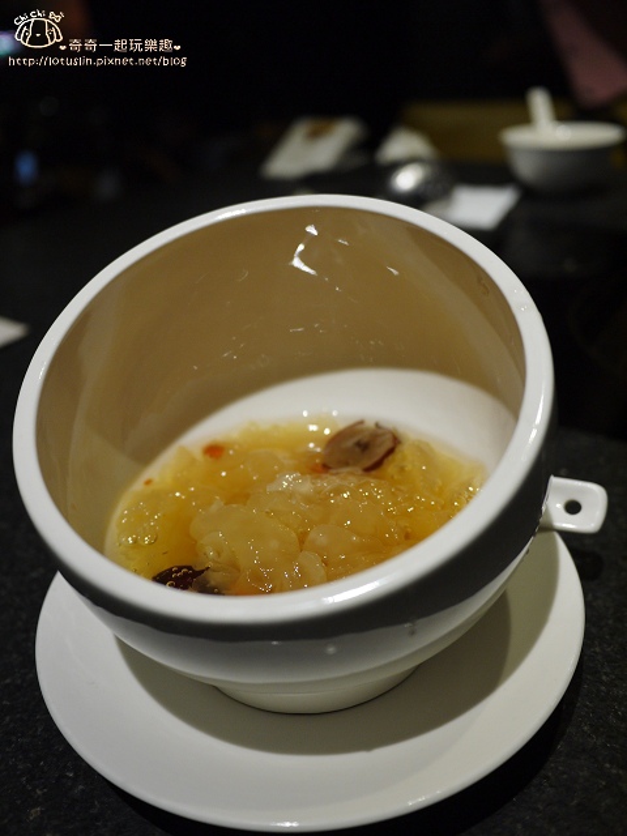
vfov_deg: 63.4
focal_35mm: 28
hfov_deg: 49.7
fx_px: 676
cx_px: 314
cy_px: 418
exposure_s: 1/60
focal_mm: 14
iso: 200
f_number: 2.5
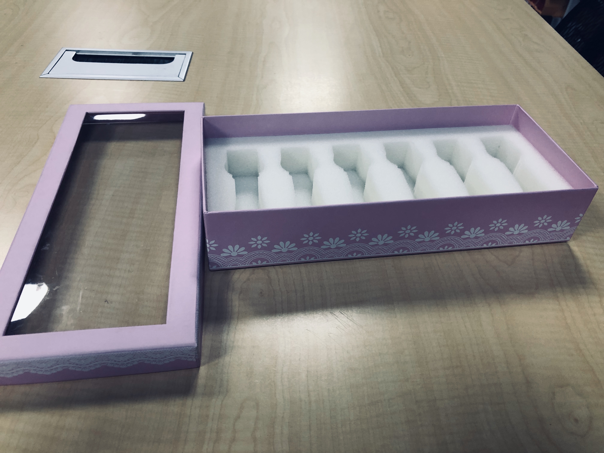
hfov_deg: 63.4
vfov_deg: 49.7
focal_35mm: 28
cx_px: 302
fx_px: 489
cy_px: 226
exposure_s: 1/17
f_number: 1.8
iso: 40
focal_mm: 3.99
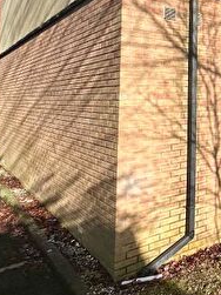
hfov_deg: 27.1
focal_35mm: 39
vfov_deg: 46.3
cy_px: 76
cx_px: 323
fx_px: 332
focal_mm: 2.22
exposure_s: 1/1770
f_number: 2.2
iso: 40
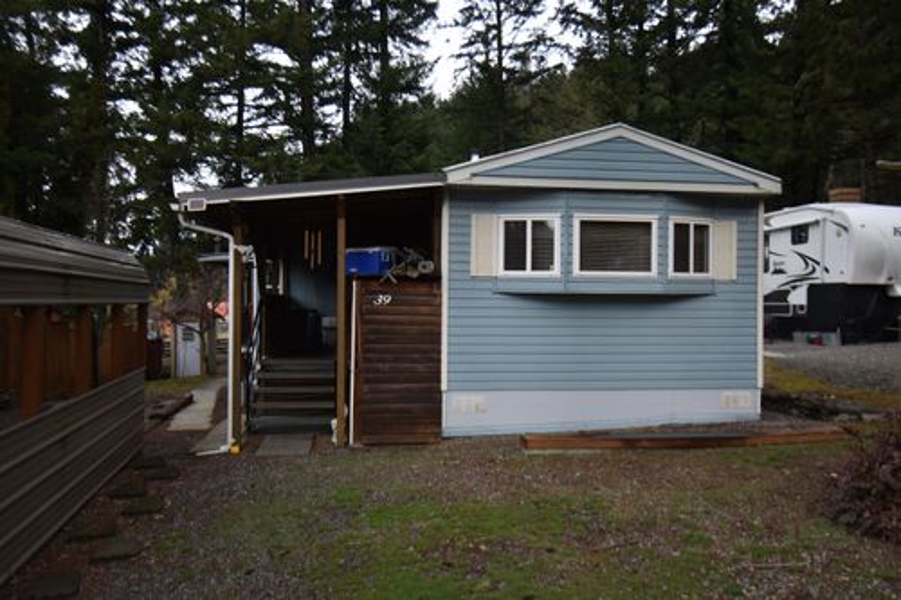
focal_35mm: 30
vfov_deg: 43.6
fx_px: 751
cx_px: 450
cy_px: 300
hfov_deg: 61.9
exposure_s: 1/125
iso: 100
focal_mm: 20
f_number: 5.6
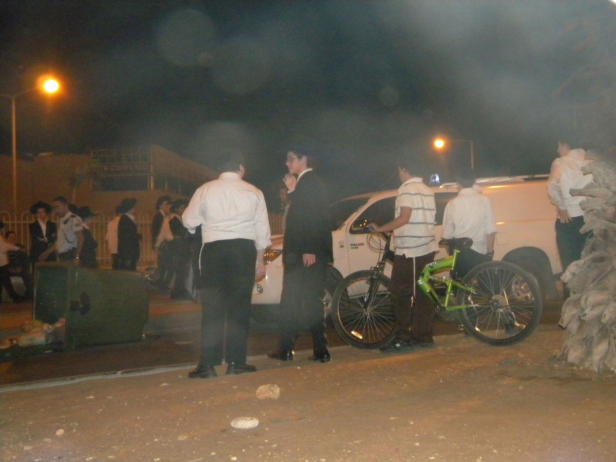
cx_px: 308
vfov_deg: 30.9
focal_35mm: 47
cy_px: 231
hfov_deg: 40.4
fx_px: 836
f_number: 3.9
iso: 800
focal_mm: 8.6
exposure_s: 1/30
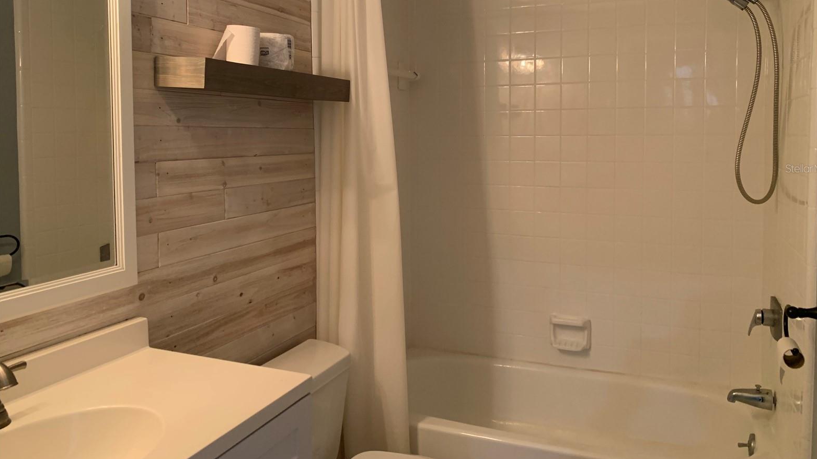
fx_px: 628
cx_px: 417
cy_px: 168
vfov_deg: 39.9
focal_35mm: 29
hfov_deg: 66.1
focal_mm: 4.25
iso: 200
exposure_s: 1/60
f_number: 1.8
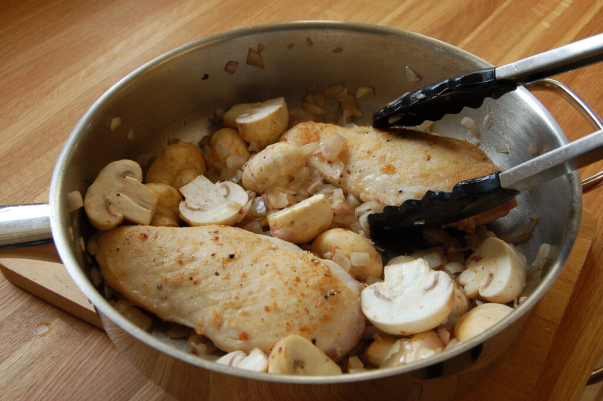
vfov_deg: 28.9
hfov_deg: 42.4
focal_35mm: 46
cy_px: 200
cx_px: 302
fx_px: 778
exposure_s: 1/60
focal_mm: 31
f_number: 8
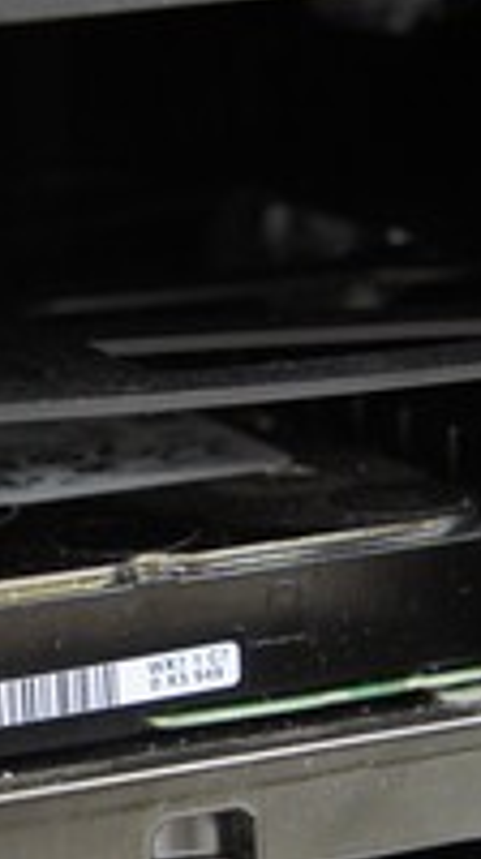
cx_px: -129
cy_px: 689
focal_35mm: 132
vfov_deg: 16.2
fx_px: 3003
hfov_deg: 9.0
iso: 800
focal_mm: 28
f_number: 5.6
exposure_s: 1/15
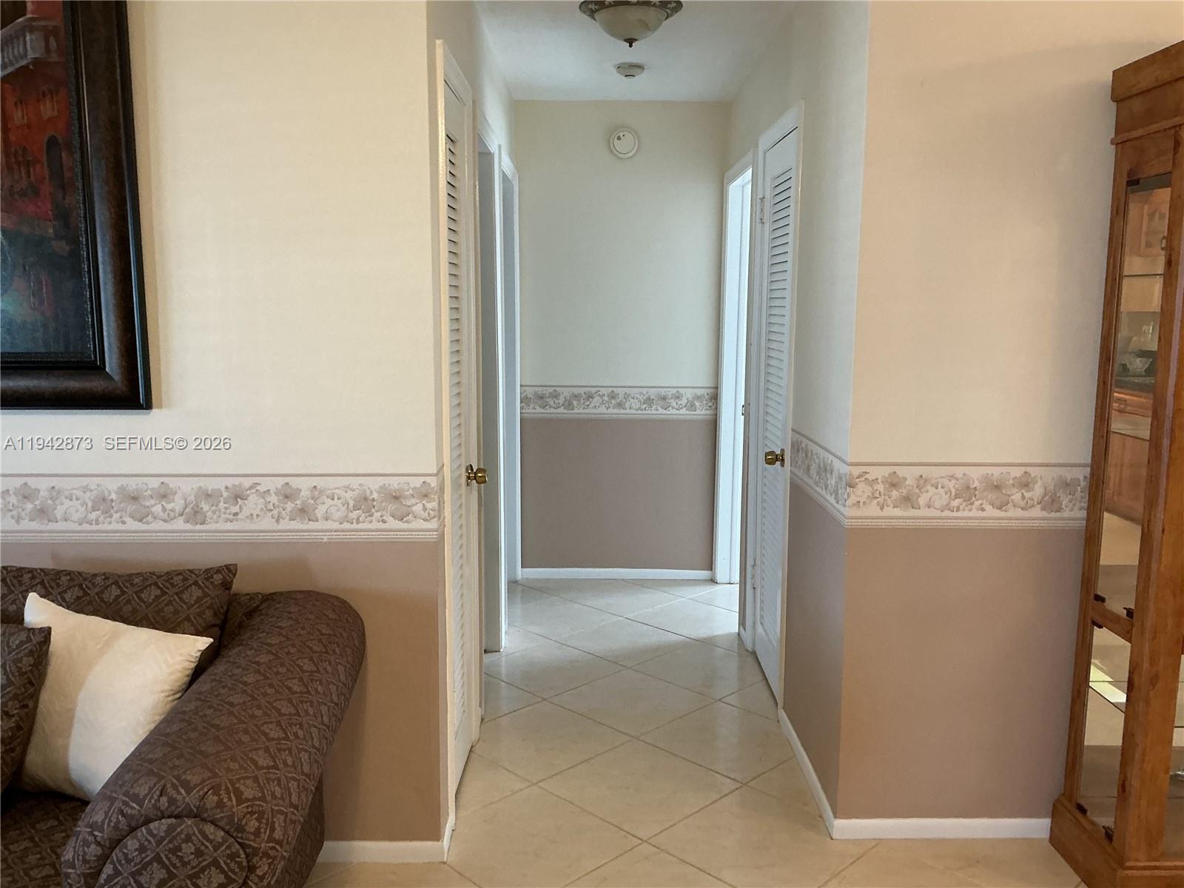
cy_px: 444
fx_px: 992
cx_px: 592
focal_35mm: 29
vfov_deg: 48.2
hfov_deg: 61.7
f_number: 1.8
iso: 100
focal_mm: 3
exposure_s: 1/60
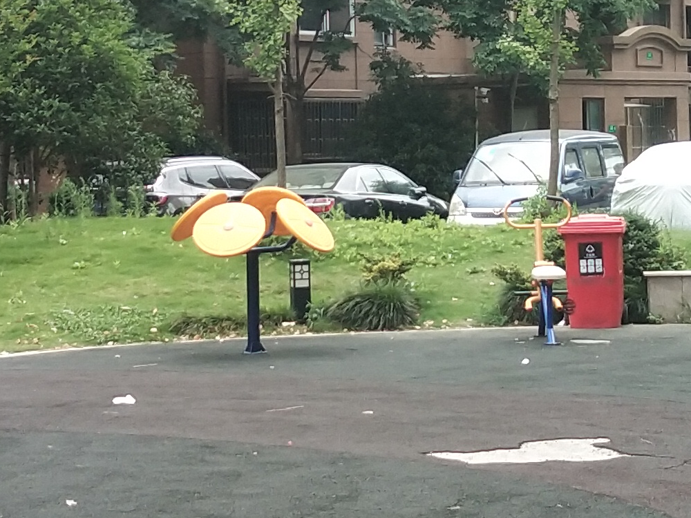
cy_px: 151
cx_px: 388
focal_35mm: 129
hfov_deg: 15.3
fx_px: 2575
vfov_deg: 11.5
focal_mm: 3.69
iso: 50
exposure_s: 1/314
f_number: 2.2
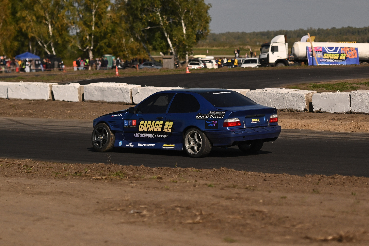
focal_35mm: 150
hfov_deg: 13.7
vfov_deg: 9.1
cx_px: 184
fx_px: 1537
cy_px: 123
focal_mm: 100
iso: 800
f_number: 2.8
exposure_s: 1/32000
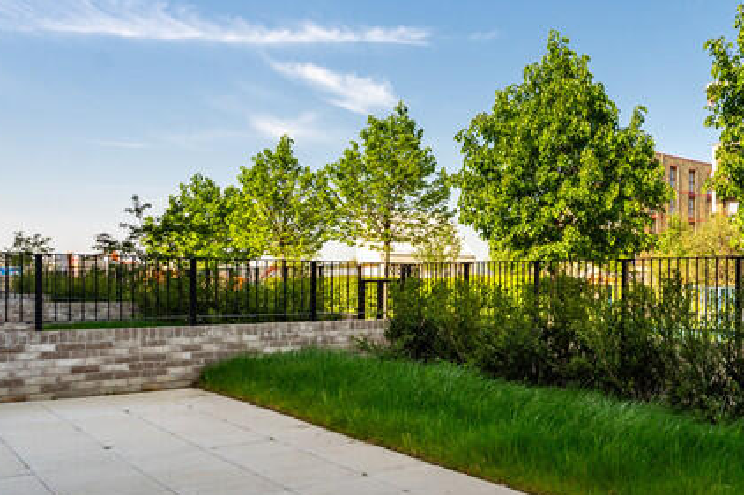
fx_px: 702
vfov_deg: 38.7
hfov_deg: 51.8
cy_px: 302
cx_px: 608
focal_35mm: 34
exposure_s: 1/250
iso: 160
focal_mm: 14
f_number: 8
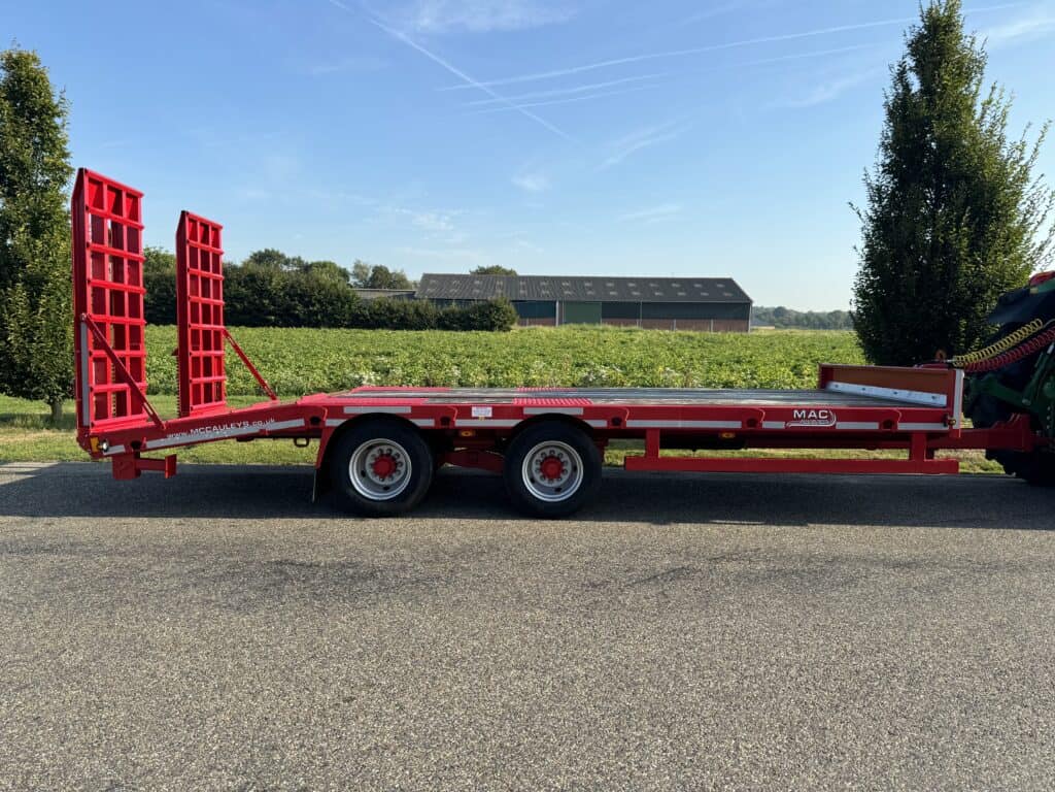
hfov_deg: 71.6
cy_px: 396
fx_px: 731
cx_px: 528
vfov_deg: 56.8
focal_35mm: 24
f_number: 1.78
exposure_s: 1/1395
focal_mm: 6.76
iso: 80
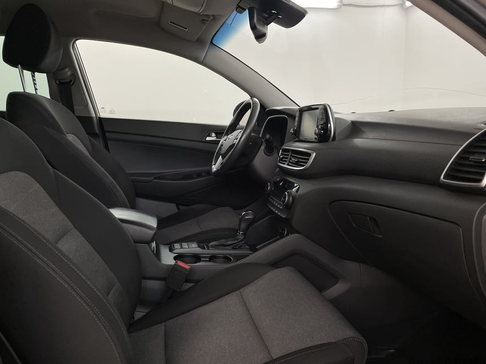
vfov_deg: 51.3
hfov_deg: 65.3
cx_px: 245
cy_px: 185
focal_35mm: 27
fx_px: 379
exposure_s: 1/100
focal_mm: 4.2
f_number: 1.6
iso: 80
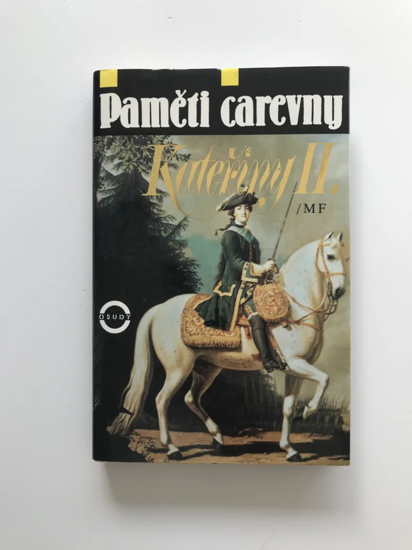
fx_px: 444
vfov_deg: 63.4
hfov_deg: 49.7
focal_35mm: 28
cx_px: 206
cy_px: 275
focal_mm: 3.99
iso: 20
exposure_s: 1/115
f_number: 1.8
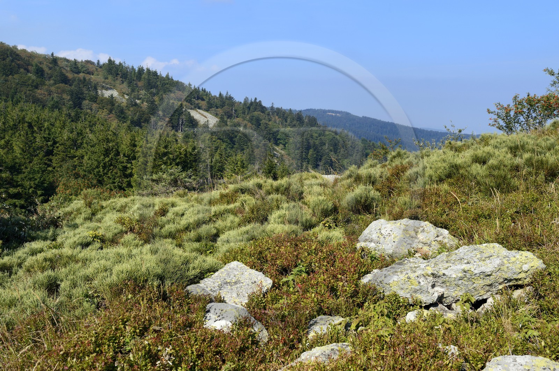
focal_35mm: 36
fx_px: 559
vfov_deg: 36.8
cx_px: 280
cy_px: 186
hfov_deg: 53.2
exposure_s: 1/320
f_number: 11
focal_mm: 36
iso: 200
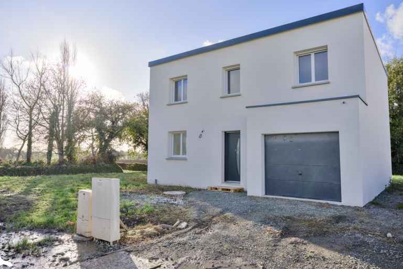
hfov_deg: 72.6
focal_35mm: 25
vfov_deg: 52.1
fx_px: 274
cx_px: 197
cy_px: 131
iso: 800
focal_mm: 23.5
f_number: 8
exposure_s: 1/4000
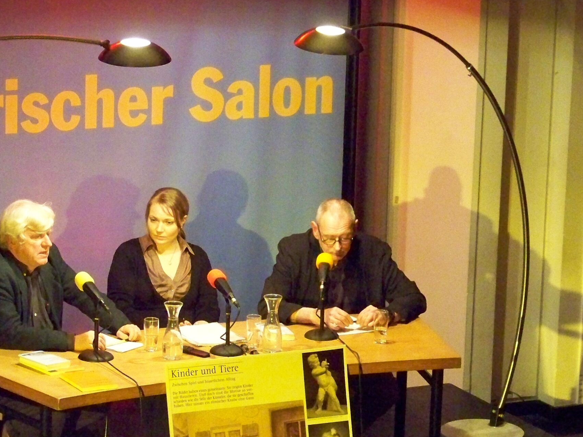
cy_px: 255
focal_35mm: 145
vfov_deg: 10.2
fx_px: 2442
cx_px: 186
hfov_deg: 13.6
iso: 1600
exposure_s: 1/40
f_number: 3.2
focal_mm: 17.6
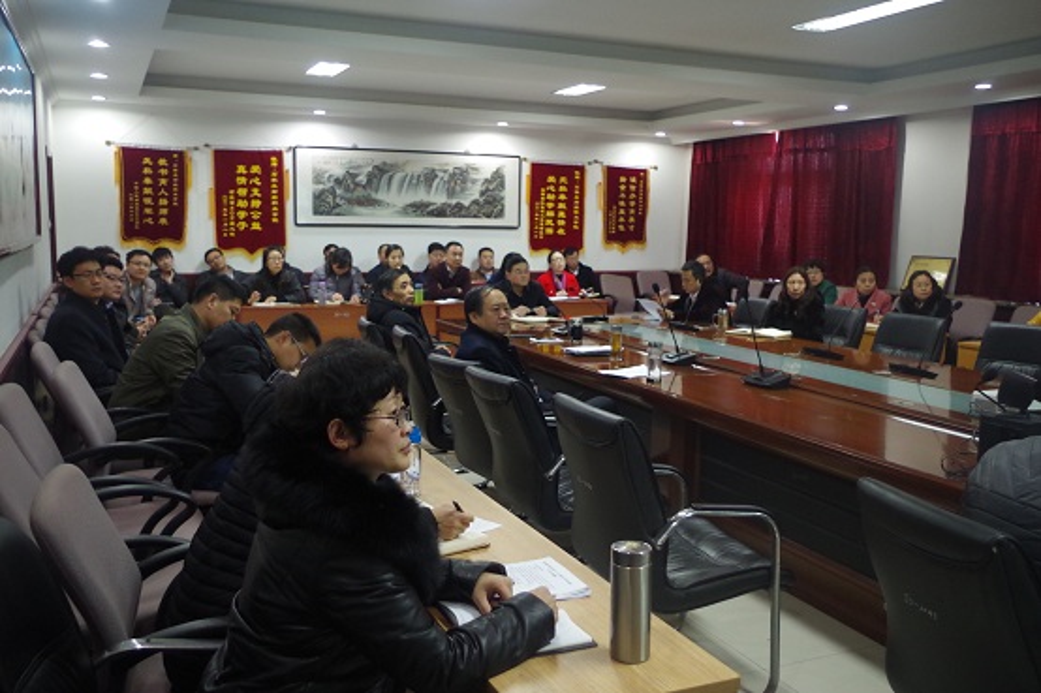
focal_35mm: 31
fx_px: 896
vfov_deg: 42.3
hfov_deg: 60.3
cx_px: 520
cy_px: 346
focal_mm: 21.25
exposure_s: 1/40
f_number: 4
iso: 1600
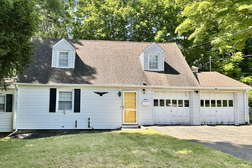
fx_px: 210
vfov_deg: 43.6
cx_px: 110
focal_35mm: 30
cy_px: 90
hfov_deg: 61.7
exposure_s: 1/630
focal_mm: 6.86
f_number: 1.78
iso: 80
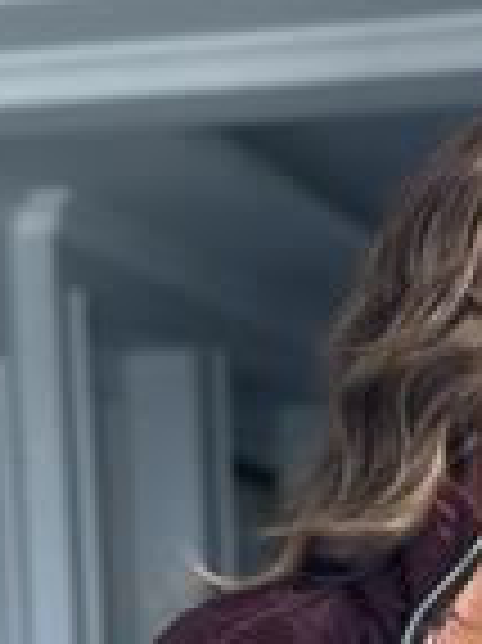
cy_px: 955
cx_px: 608
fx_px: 3161
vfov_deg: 11.2
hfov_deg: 8.6
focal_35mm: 170
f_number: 1.78
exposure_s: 1/172
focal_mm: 6.86
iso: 100
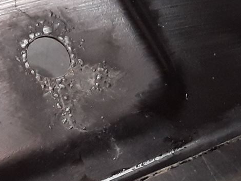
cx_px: -217
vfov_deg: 12.1
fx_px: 850
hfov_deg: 14.0
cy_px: 127
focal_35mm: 122
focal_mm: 2.91
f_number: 1.9
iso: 100
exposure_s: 1/100
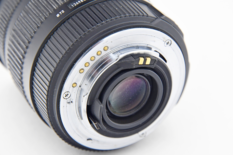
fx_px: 777
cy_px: 78
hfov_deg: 17.1
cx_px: 116
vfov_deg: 11.4
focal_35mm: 120
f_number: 7.1
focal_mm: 80
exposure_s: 1/160
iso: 1250
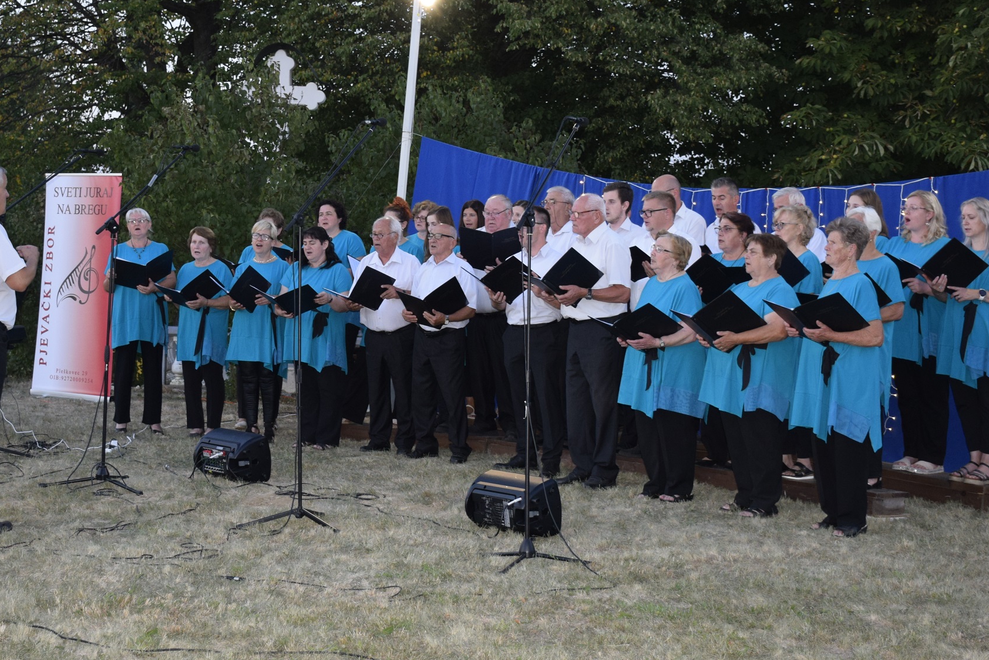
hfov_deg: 34.5
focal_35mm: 58
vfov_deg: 23.5
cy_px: 268
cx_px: 383
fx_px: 1586
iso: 800
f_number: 4.8
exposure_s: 1/90
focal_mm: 27
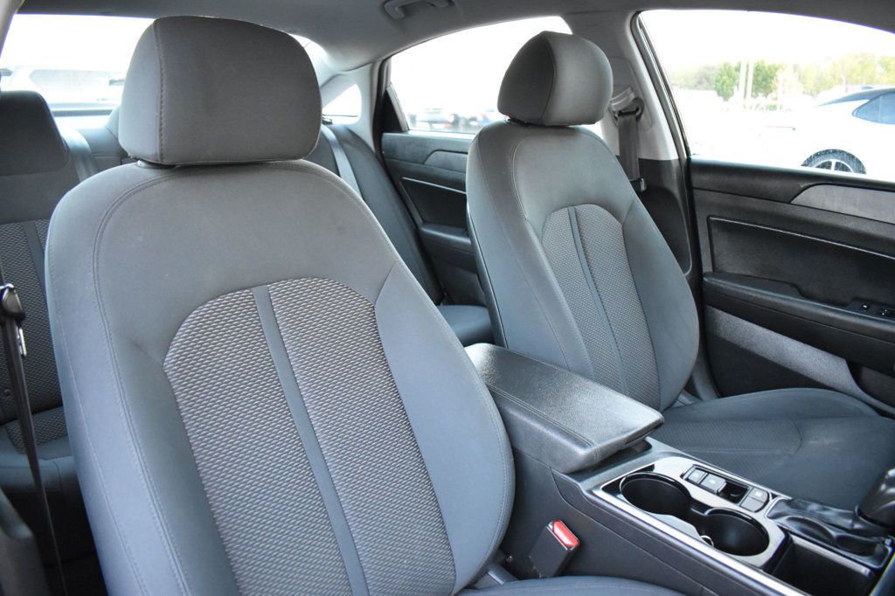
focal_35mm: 27
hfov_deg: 67.4
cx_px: 448
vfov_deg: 47.9
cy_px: 298
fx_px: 671
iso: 3200
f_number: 3.5
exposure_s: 1/25
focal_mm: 18
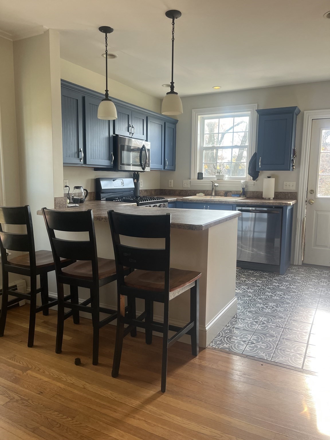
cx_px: 165
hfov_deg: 53.1
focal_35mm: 26
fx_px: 330
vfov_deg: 67.3
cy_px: 220
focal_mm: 5.1
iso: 100
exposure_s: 1/121
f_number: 1.6
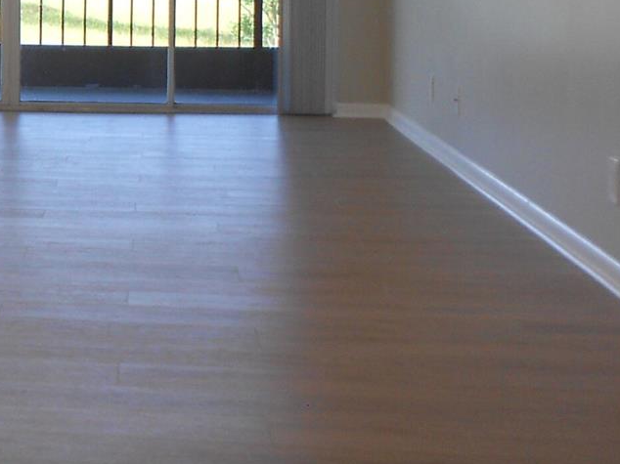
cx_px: -137
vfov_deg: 17.0
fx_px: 1504
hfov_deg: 21.5
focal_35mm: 84
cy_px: -40
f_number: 3.2
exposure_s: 1/60
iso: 80
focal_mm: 4.6
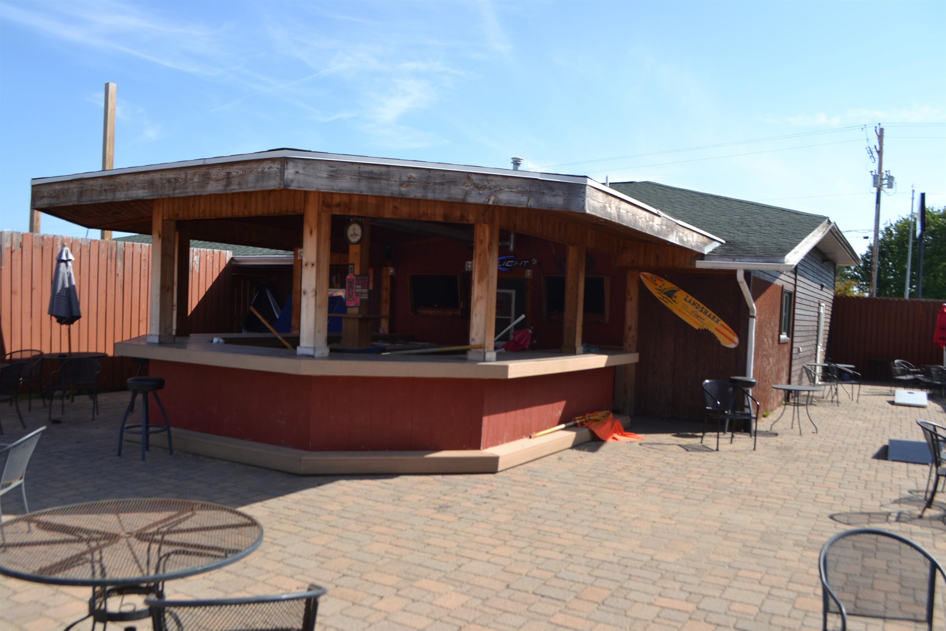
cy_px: 316
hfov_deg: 67.4
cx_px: 473
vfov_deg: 47.9
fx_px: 709
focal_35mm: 27
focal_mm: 18
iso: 100
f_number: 6.3
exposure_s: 1/200
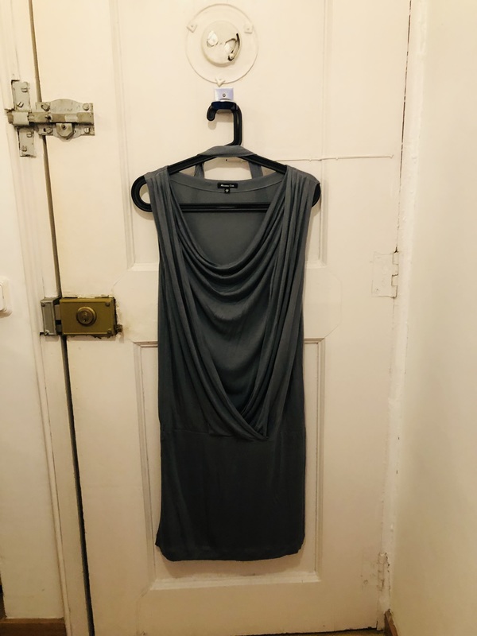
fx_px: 514
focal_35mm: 28
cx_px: 238
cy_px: 318
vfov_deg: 63.4
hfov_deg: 49.7
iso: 100
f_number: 1.8
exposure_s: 1/17
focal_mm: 3.99
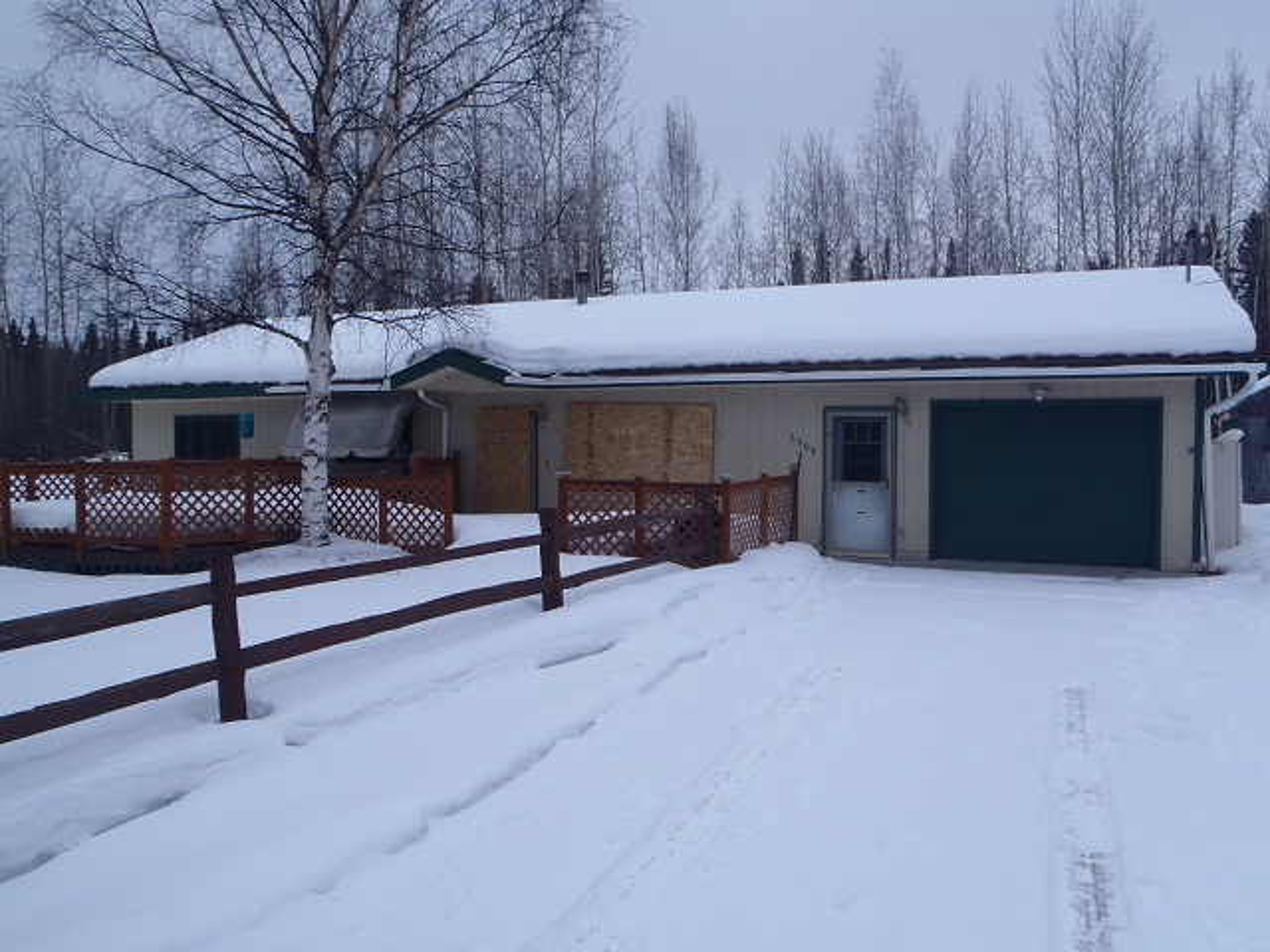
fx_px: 1027
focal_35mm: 28
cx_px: 635
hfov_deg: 63.4
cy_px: 476
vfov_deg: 49.7
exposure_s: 1/100
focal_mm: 5
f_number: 4.5
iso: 80
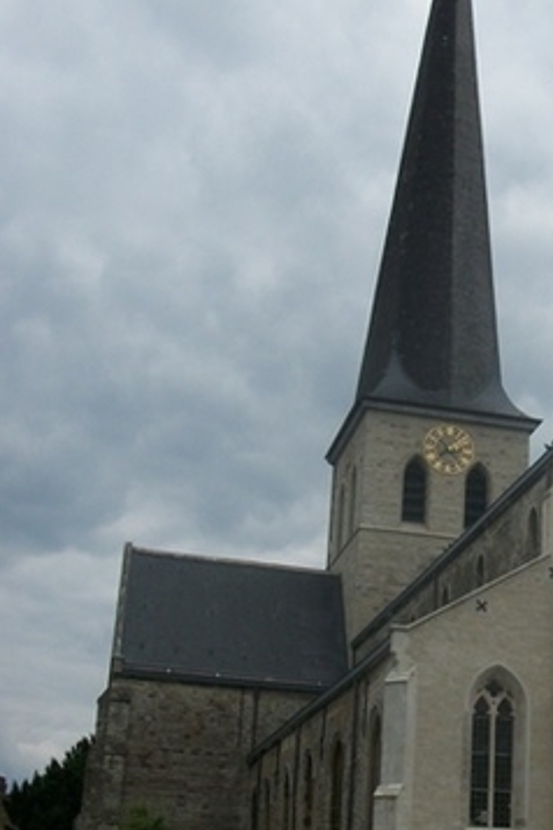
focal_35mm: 56
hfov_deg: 23.6
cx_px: 495
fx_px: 1290
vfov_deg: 35.6
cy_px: 432
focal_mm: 5.7
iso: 80
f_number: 8.8
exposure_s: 1/320
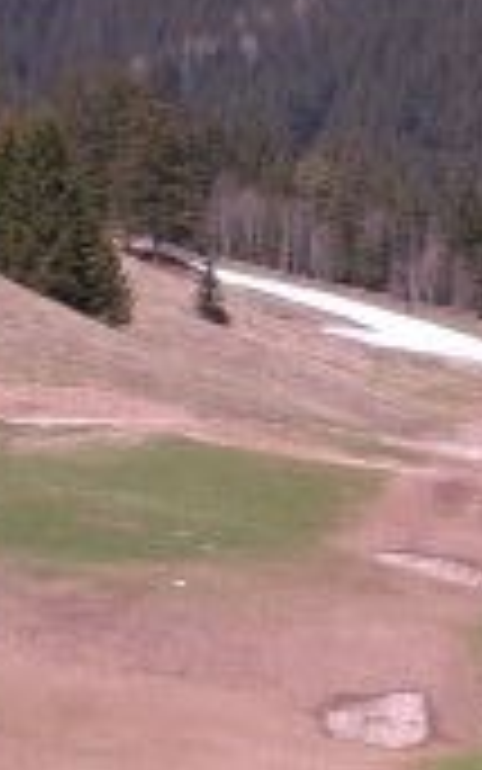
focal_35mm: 151
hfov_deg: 8.7
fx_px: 3171
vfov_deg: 13.8
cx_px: 365
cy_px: 450
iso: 50
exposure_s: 1/400
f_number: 4.4
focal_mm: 6.3
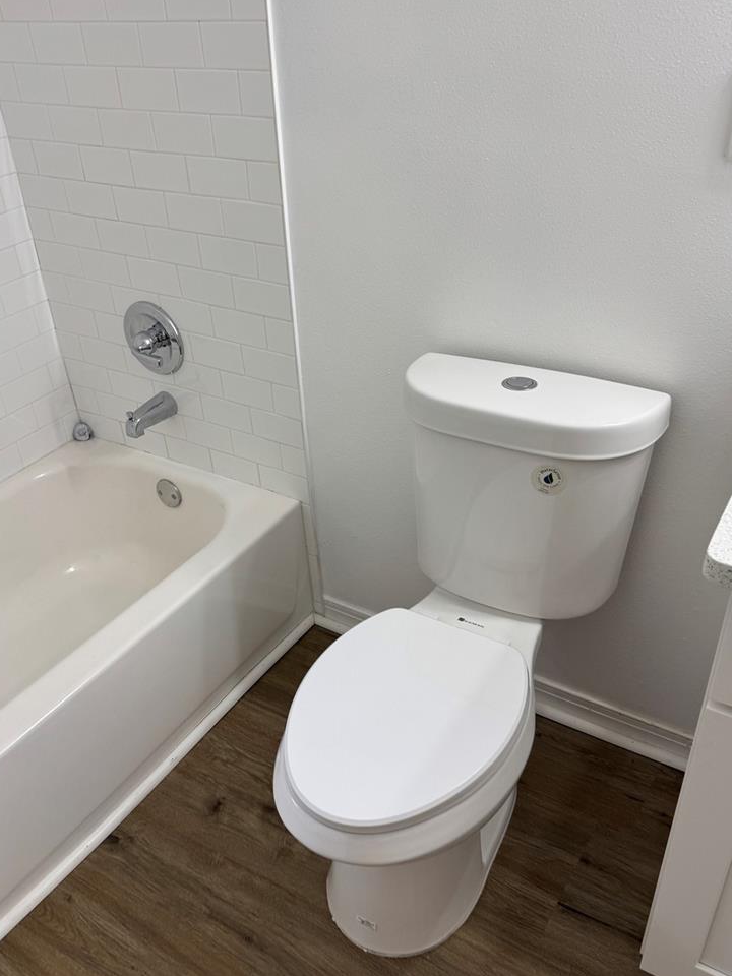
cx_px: 352
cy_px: 523
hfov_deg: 46.8
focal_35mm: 30
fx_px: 846
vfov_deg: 59.9
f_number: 1.78
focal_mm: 6.76
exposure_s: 1/120
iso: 64
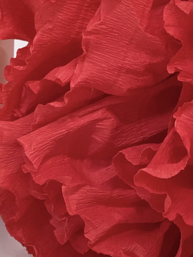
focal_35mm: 177
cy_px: -4
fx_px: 1317
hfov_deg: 8.3
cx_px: -56
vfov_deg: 11.1
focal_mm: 6
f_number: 2
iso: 160
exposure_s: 1/120
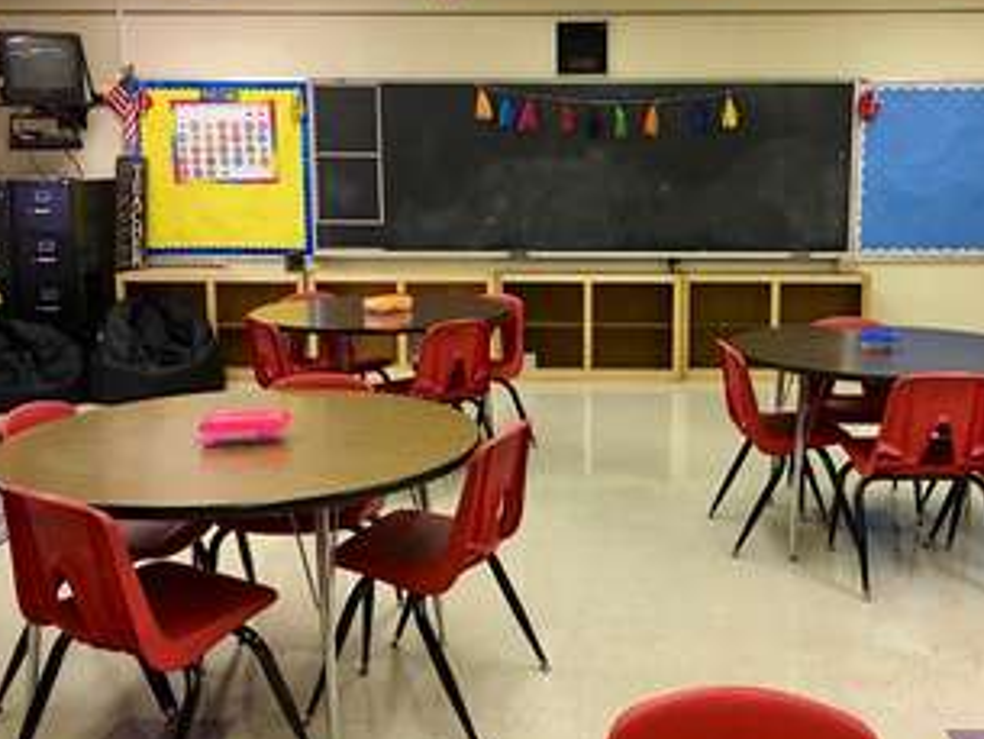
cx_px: 577
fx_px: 1081
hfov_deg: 48.7
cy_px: 339
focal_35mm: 38
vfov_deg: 37.7
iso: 80
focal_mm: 4.15
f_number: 2.2
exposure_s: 1/15
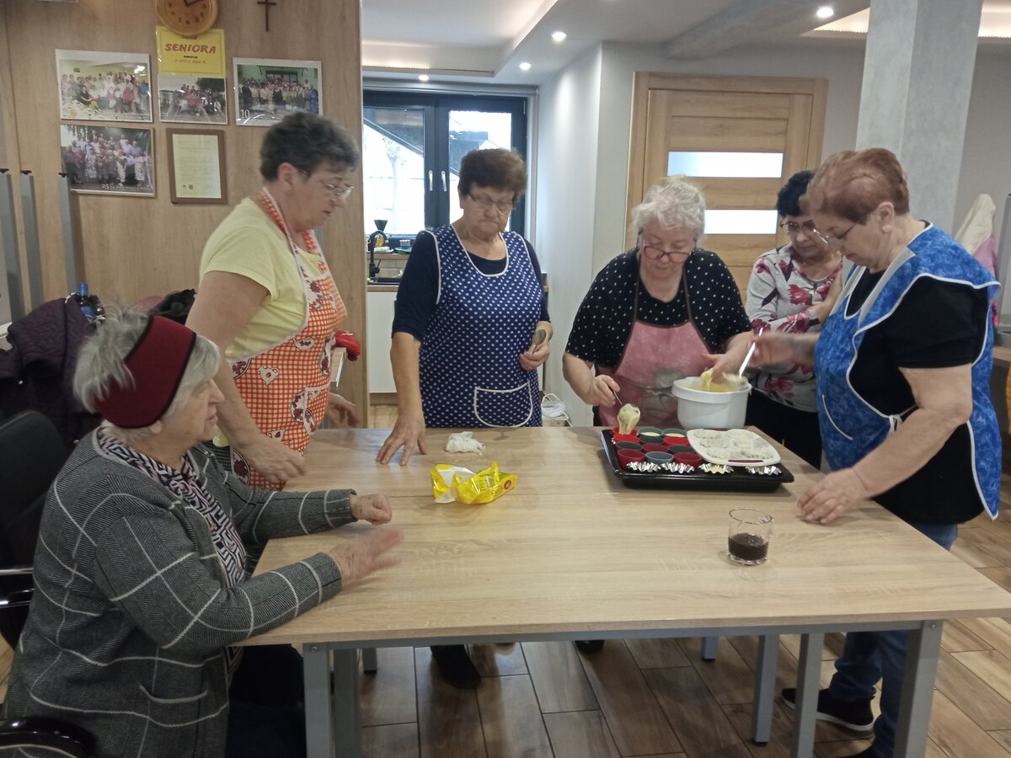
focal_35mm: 27
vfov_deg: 51.4
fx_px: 789
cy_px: 379
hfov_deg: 65.3
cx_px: 506
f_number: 2.2
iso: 369
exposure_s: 1/25
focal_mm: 3.79
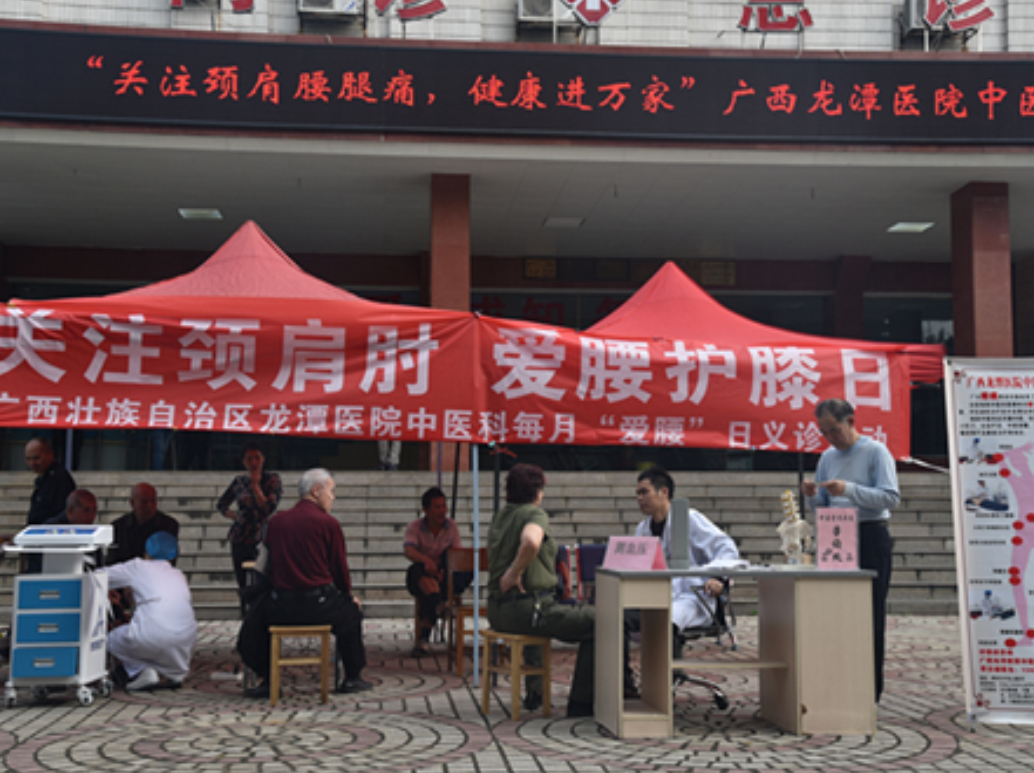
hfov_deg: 39.7
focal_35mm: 48
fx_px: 1433
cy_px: 388
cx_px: 513
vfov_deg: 30.2
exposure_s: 1/250
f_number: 8
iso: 220
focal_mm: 44
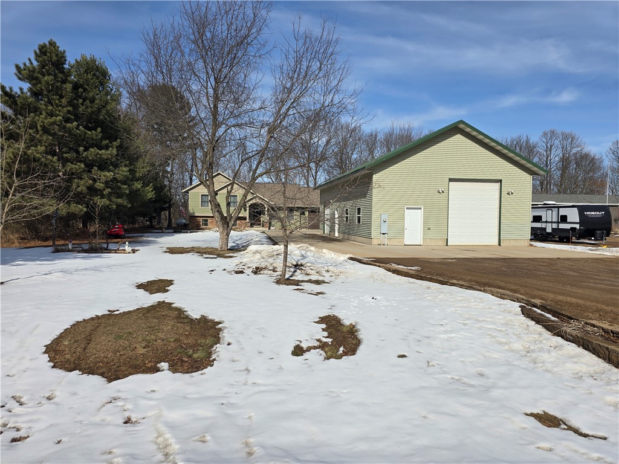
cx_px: 310
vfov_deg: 58.9
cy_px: 232
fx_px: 411
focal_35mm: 23
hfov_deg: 73.9
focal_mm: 6.3
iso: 12
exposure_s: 1/1429
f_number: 1.7
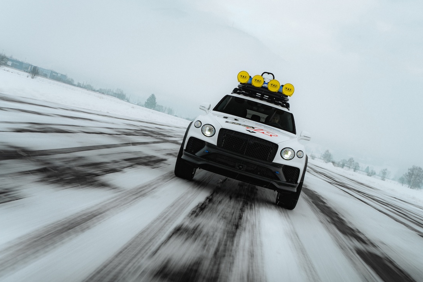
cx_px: 237
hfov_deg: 47.3
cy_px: 133
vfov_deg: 32.6
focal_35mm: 41
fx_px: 482
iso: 100
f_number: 13
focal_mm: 35
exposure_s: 1/30
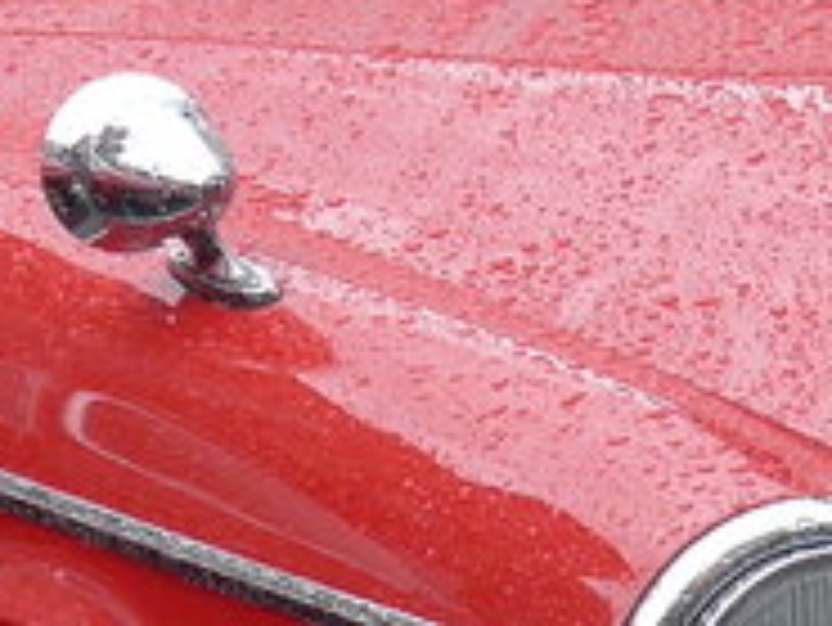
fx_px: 7648
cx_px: 904
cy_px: 347
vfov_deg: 4.7
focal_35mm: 318
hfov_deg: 6.2
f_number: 3.2
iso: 80
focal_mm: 10.1
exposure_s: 1/100
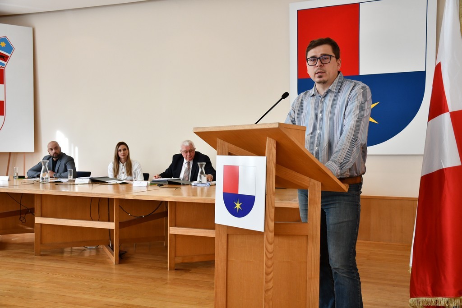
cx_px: 231
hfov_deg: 53.1
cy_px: 154
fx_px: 462
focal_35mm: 36
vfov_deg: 36.9
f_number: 3.8
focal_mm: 24
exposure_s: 1/200
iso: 800
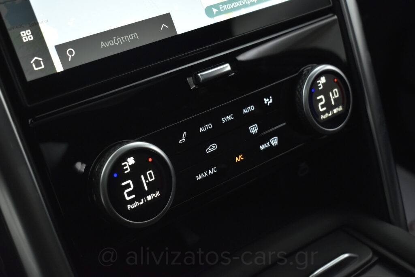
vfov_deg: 25.1
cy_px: 138
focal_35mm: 54
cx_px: 208
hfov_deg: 36.9
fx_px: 623
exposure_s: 1/160
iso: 1600
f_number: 4.8
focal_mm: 36
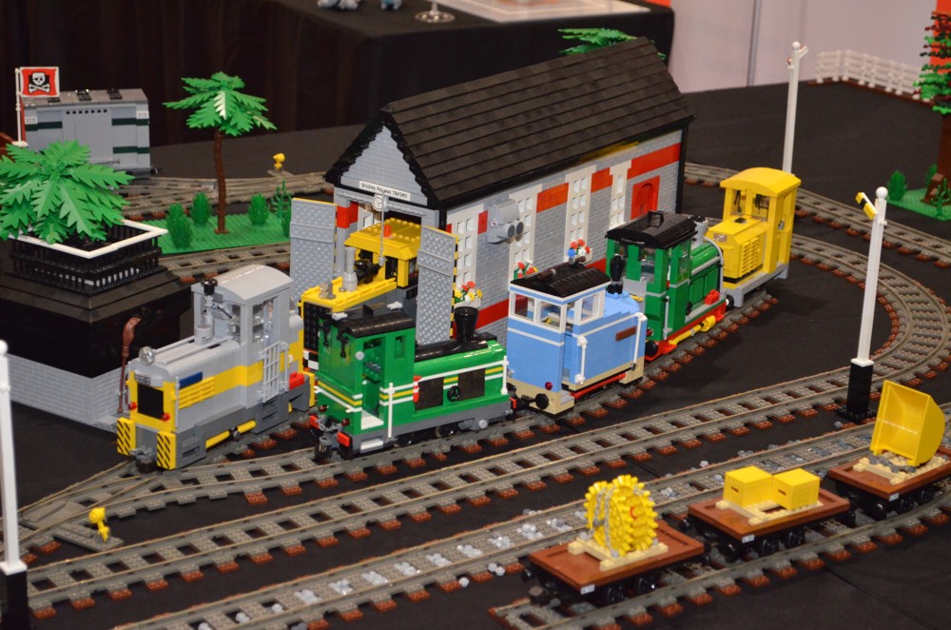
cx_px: 476
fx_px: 1977
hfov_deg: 27.0
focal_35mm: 75
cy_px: 315
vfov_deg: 18.1
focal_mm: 50
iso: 3200
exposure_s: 1/60
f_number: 5.6
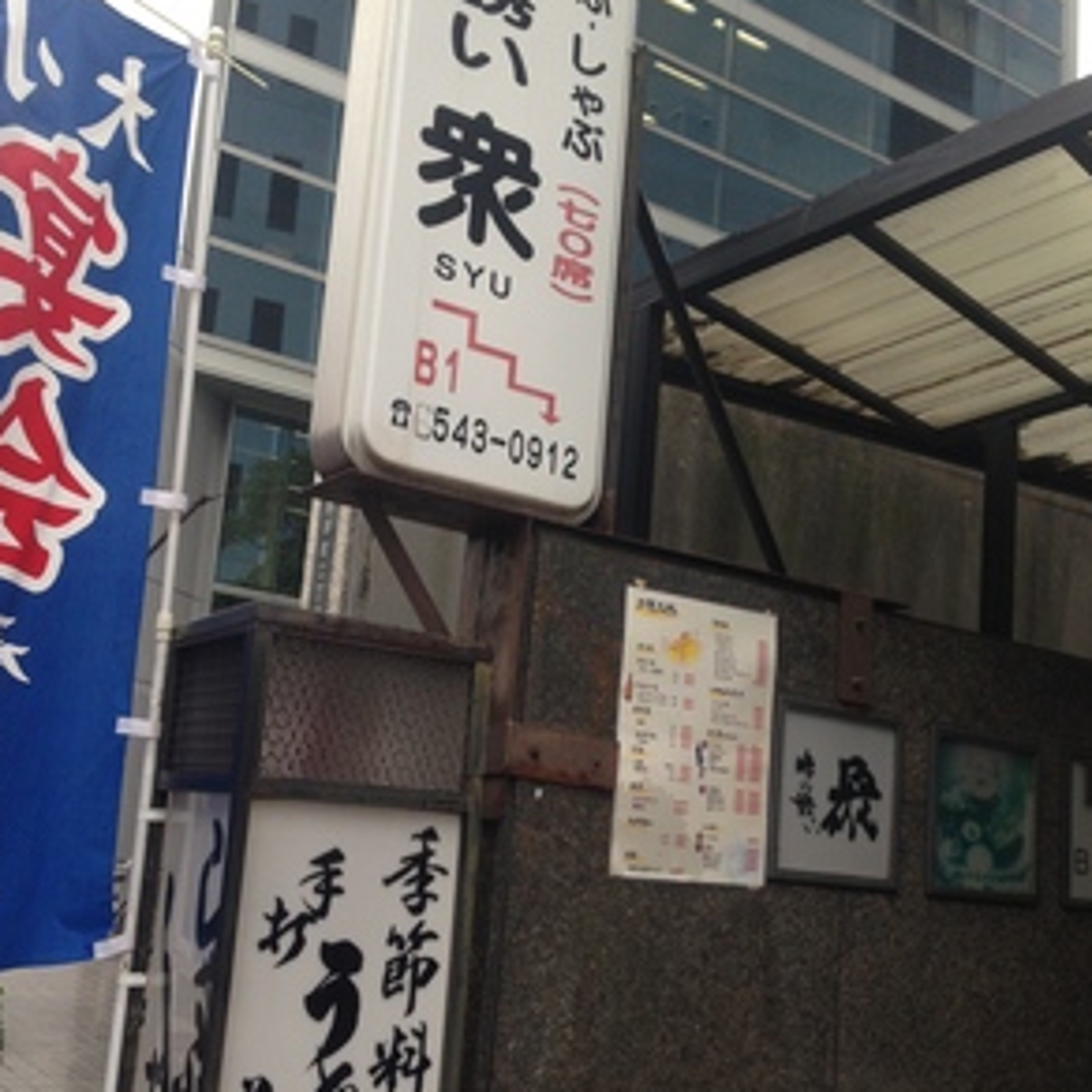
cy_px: 617
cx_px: 550
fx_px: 1428
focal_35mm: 40
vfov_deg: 41.8
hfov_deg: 41.9
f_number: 2.4
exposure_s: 1/120
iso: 64
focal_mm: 4.12
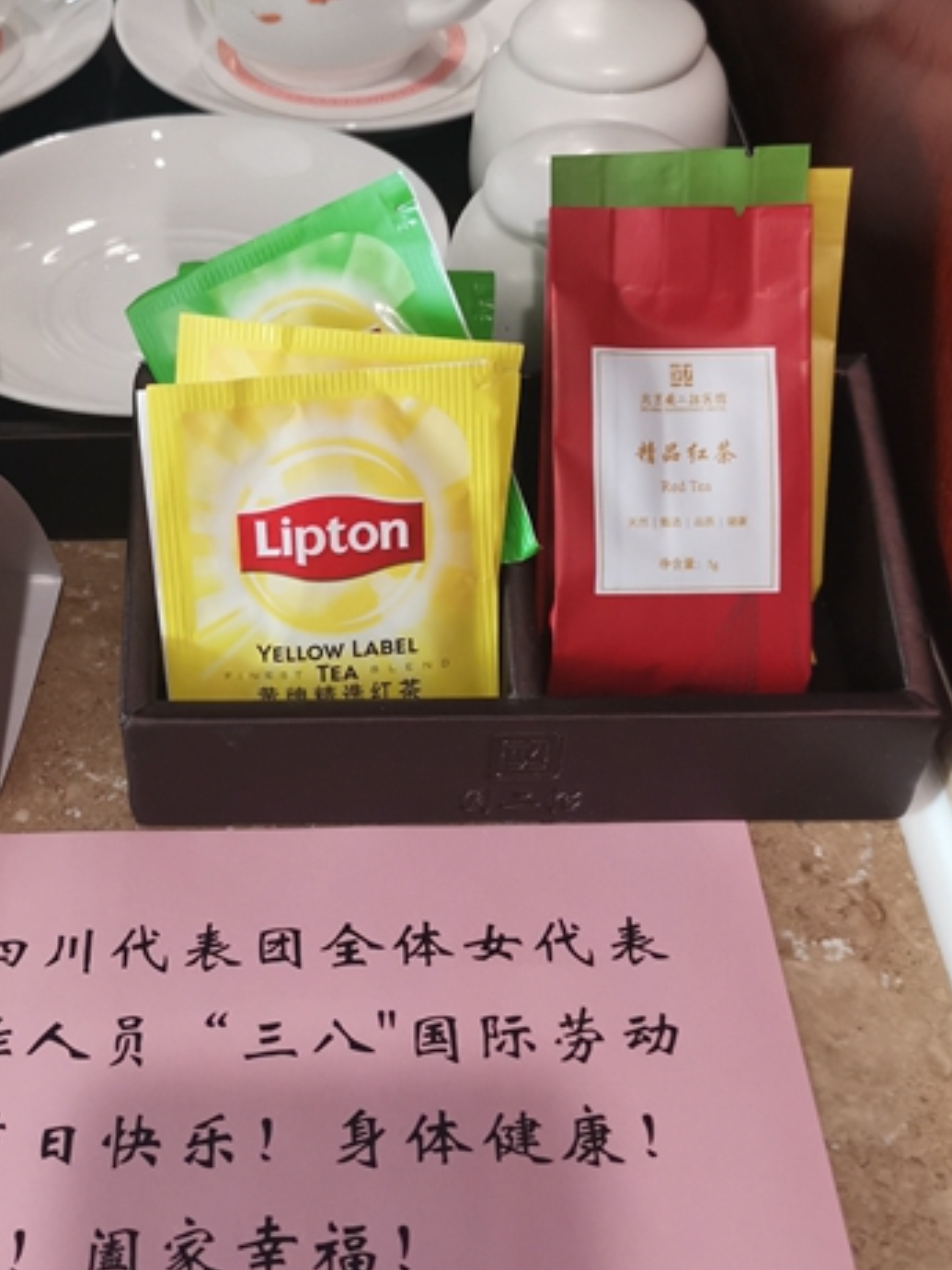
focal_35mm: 47
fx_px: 1723
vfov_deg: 40.4
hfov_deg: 30.4
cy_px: 610
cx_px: 240
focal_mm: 5.58
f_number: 1.8
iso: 250
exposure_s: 1/50
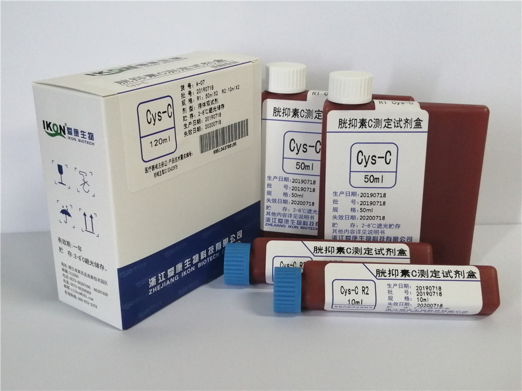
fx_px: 618
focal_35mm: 41
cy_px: 196
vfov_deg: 35.1
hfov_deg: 45.8
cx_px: 261
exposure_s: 1/33.3
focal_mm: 3.64
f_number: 1.8
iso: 250
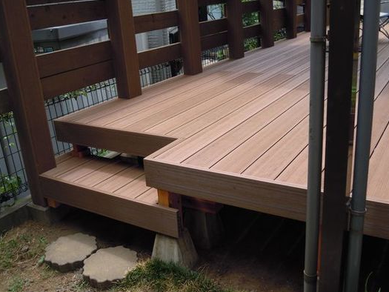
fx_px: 416
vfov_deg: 38.7
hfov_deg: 50.1
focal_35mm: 37
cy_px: 144
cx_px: 196
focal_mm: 6.4
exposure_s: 1/500
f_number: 3
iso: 100
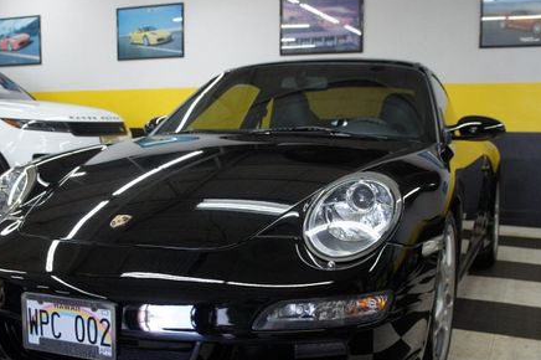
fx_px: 661
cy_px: 237
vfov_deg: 30.3
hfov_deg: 44.4
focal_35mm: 44
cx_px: 238
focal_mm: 20
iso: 1600
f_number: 4
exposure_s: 1/250
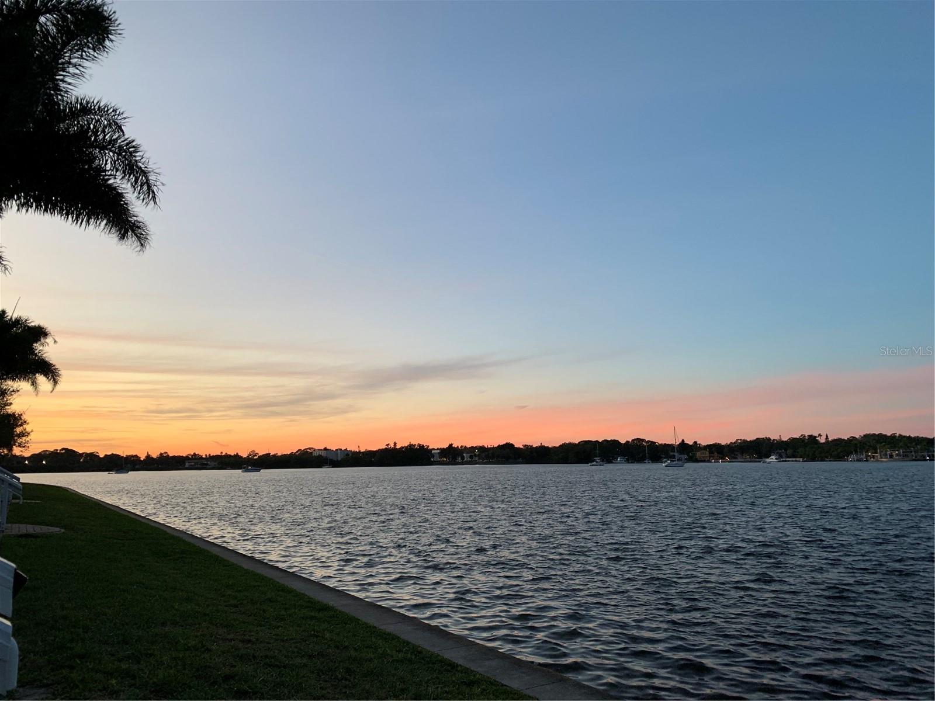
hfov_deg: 67.3
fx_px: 702
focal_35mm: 26
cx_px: 468
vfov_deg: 53.1
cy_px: 350
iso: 100
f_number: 1.8
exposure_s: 1/95
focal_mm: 4.25
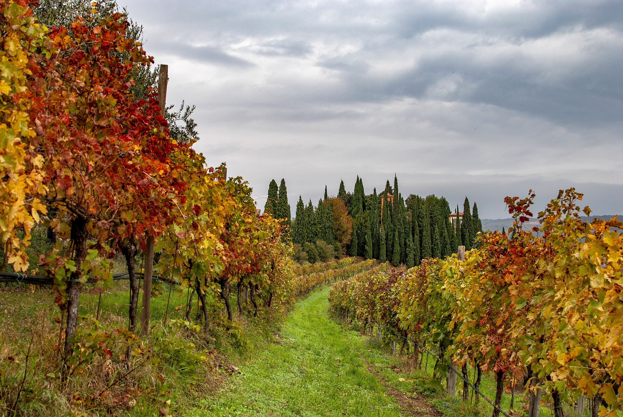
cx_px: 312
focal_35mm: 52
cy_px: 208
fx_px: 910
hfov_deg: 37.8
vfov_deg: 25.8
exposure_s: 1/50
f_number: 6.3
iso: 100
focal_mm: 35
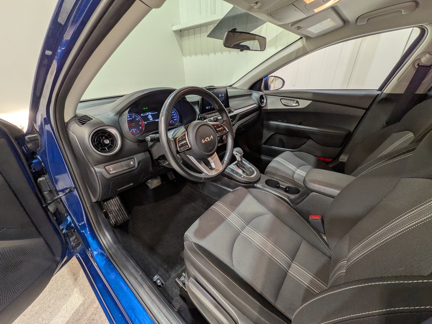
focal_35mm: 14
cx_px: 216
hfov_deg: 102.1
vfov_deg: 85.7
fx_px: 175
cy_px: 162
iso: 50
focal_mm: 1.83
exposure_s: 1/30
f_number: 2.2
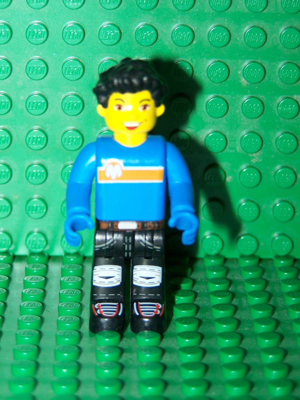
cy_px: 200
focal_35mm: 128
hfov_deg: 11.6
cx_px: 150
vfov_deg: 15.4
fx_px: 1479
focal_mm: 21.2
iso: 80
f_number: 3.2
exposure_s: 1/100
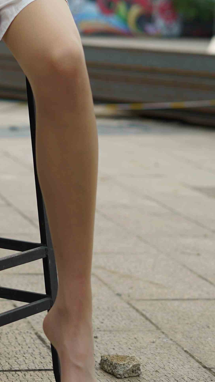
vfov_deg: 18.4
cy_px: 74
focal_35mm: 115
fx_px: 1165
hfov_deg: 10.4
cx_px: -8
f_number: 2.8
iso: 100
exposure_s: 1/1250
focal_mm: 50
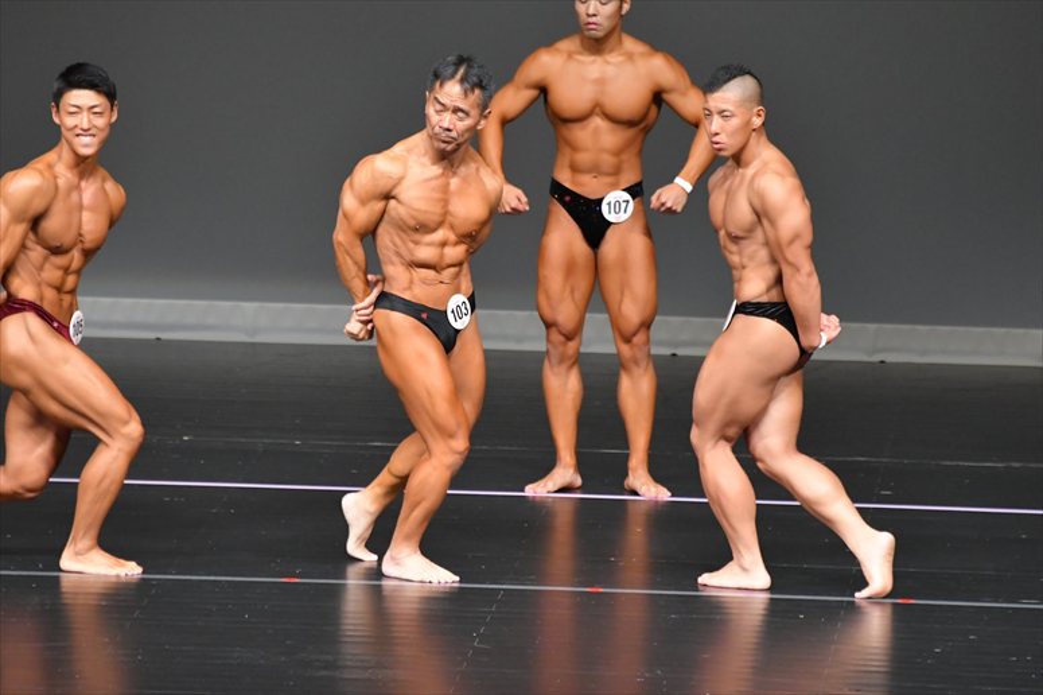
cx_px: 522
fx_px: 9991
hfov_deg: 6.0
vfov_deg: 4.0
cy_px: 348
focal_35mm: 345
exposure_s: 1/400
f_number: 5.6
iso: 5000
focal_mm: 230
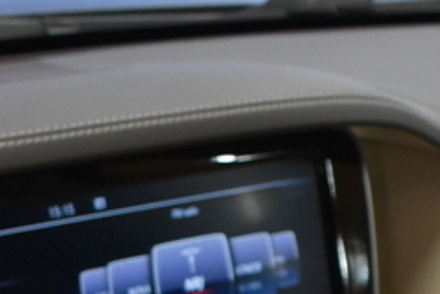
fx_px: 2129
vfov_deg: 7.0
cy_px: 931
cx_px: 270
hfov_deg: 11.8
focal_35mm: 174
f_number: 3.5
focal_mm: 18
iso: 1250
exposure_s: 1/60
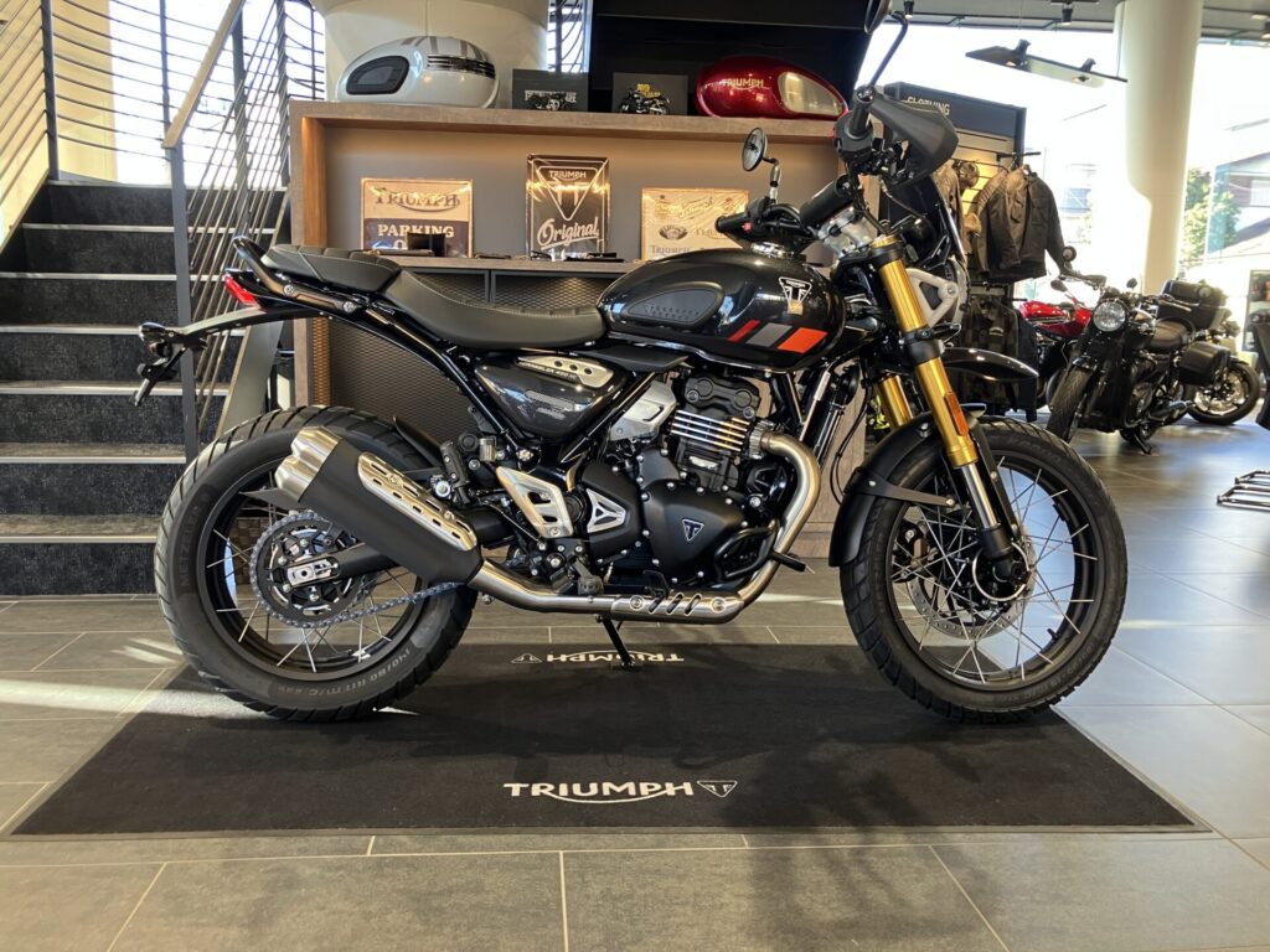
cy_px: 476
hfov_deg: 63.4
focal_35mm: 28
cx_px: 635
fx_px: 1027
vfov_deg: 49.7
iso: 80
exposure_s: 1/50
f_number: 1.8
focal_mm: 3.99
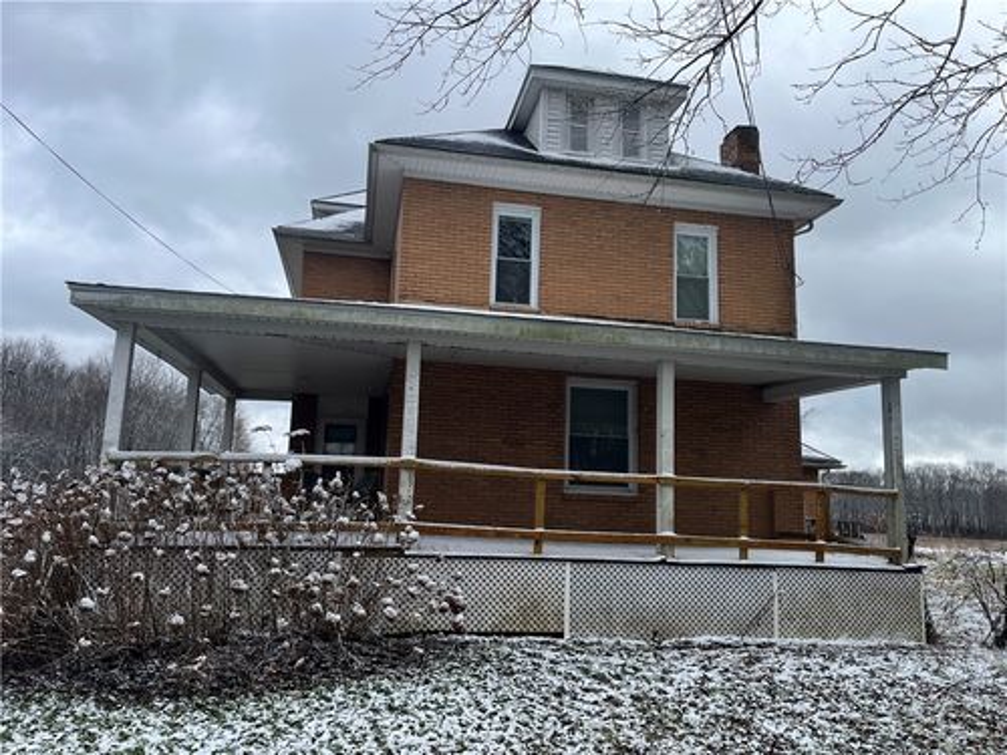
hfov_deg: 67.3
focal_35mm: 26
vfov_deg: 53.1
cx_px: 504
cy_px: 378
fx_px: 756
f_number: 1.6
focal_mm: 5.1
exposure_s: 1/580
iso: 50
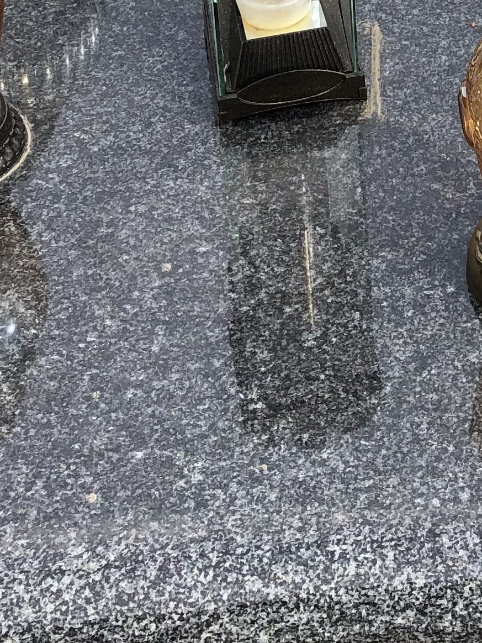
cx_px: 481
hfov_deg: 15.0
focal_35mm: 97
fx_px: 1801
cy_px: -306
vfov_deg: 18.1
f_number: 1.8
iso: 20
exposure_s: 1/873
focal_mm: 3.99
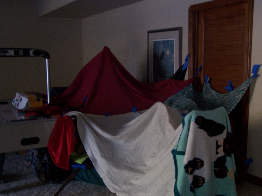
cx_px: 131
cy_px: 98
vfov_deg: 33.6
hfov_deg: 43.9
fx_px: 325
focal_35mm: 43
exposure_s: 1/8
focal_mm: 7.1
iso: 140
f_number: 2.9
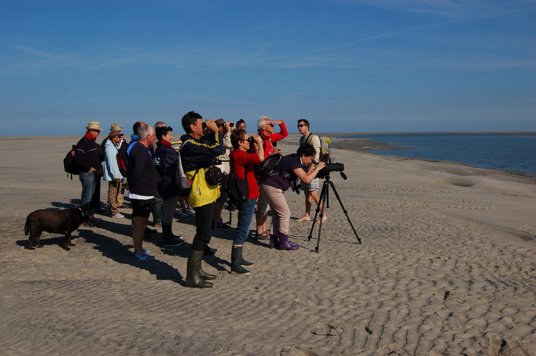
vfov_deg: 34.1
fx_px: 580
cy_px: 178
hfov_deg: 49.6
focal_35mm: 39
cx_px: 268
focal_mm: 26
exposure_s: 1/1600
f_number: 11
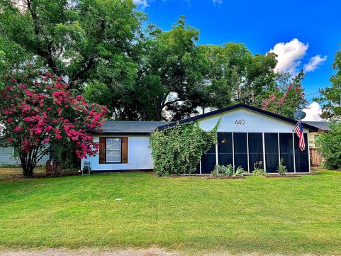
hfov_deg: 65.3
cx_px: 175
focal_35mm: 27
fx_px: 266
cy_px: 127
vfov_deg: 51.4
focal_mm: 5.7
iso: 50
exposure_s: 1/581
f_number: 1.5
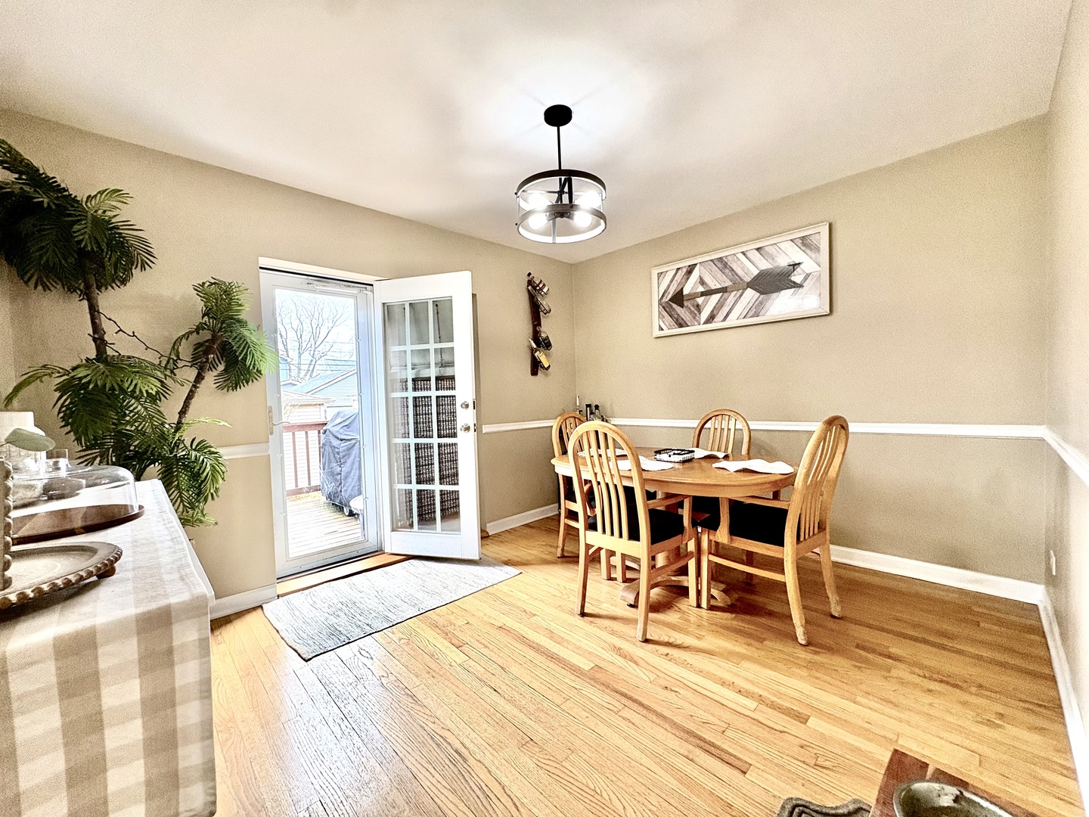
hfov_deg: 102.1
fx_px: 440
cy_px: 408
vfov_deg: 85.7
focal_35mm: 14
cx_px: 544
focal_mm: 2.22
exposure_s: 1/120
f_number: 2.2
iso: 250
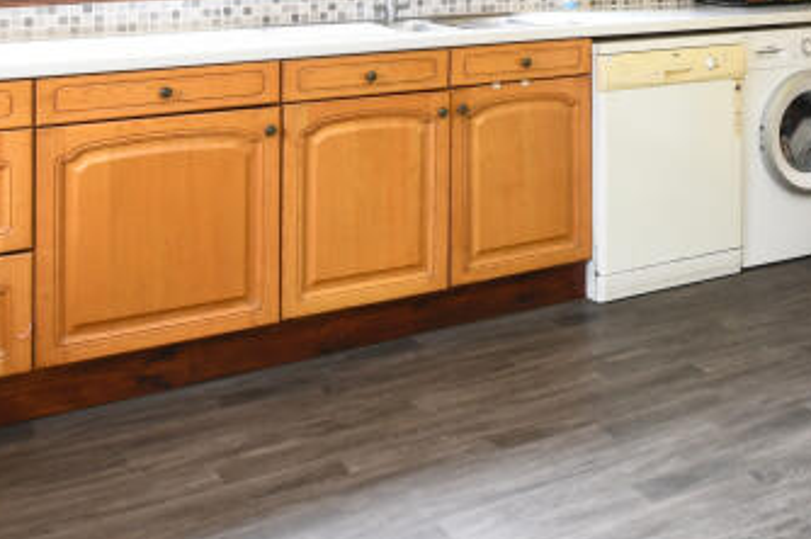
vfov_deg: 26.0
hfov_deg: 41.2
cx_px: 631
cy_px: -112
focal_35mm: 46
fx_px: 1035
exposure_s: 1/3
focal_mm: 10
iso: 320
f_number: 9
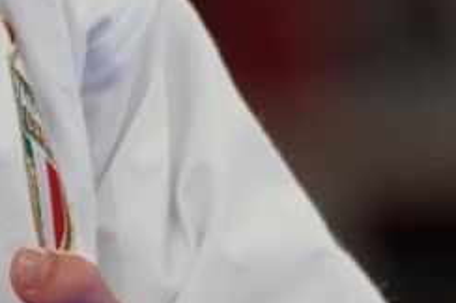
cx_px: -325
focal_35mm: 2954
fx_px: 37367
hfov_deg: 0.7
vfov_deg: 0.5
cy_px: -352
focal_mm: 400
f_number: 5.6
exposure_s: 1/500
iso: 1000
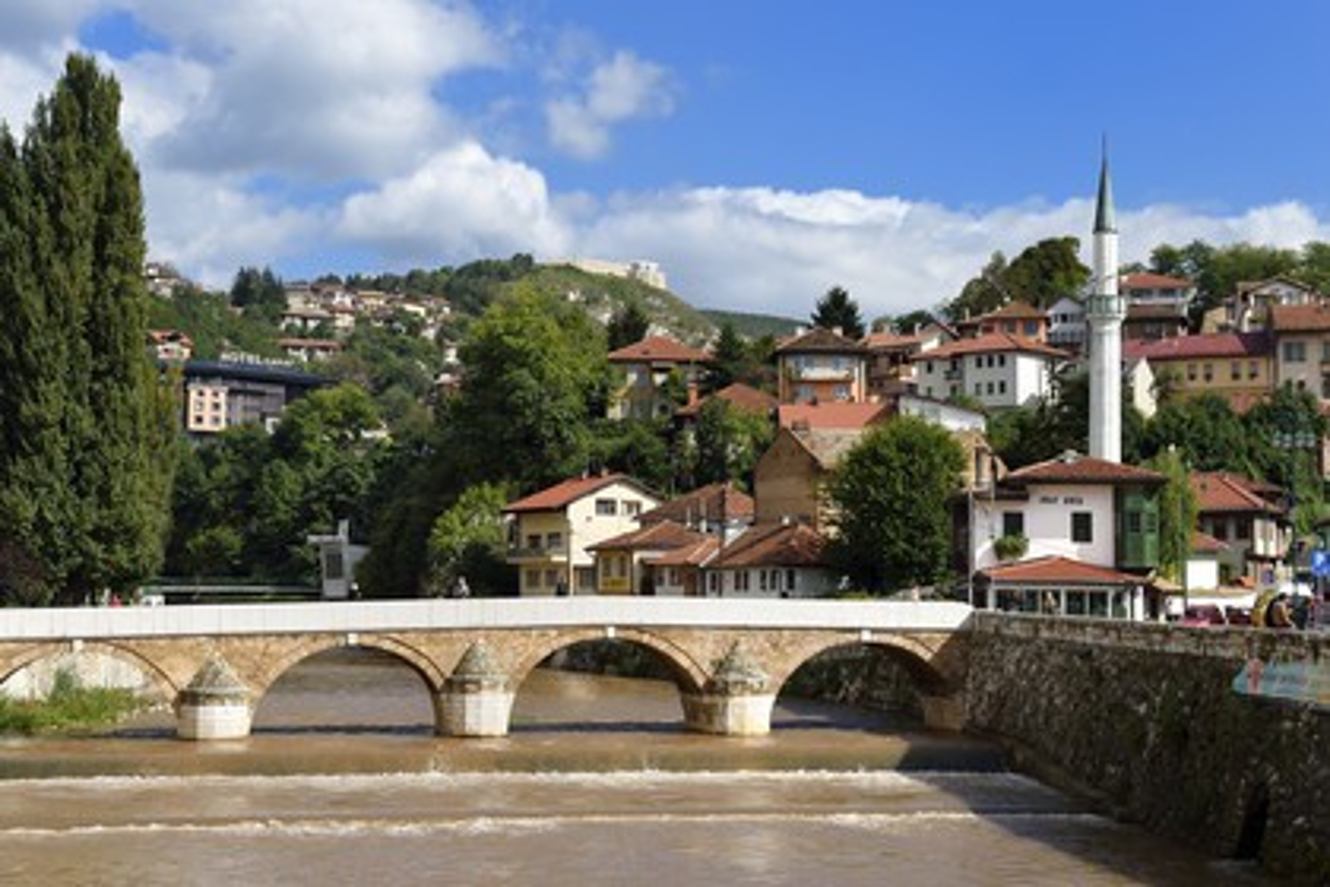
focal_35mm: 60
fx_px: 2216
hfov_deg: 33.4
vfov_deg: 22.6
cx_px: 665
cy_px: 444
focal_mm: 60
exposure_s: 1/320
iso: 200
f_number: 11
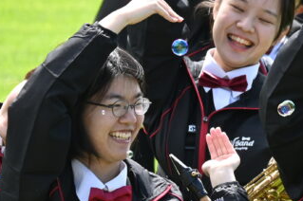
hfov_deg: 2.2
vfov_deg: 1.5
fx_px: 7835
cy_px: 38
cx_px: 422
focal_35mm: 932
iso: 280
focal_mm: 165
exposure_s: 1/500
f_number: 5.6
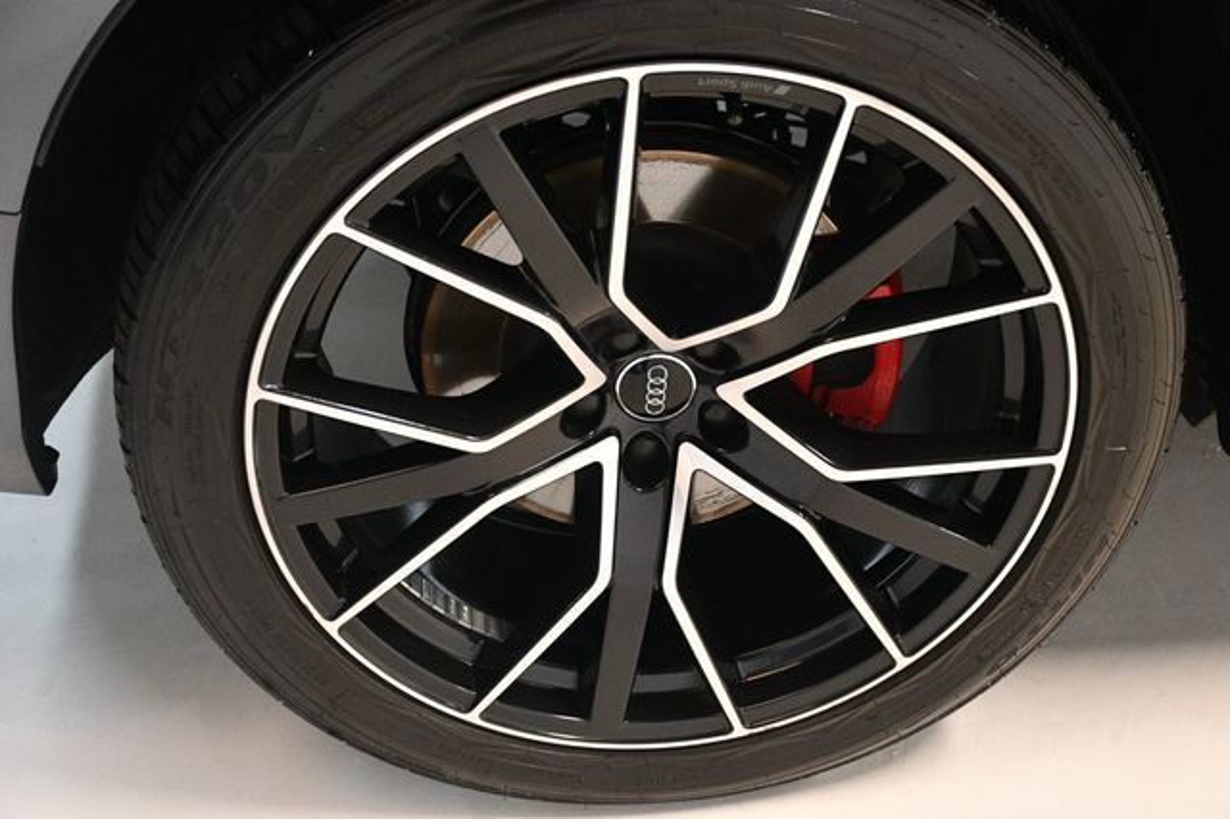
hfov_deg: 38.2
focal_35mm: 52
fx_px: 1776
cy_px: 410
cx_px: 615
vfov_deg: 26.0
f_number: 4.2
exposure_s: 1/80
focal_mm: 35
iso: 3200
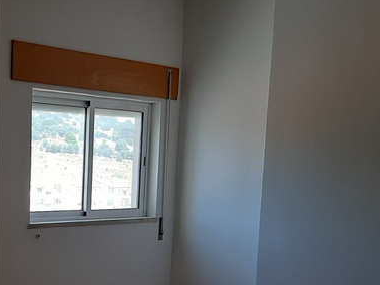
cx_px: 75
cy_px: 233
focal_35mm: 57
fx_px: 626
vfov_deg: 25.2
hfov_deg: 32.8
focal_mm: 3.93
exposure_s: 1/116
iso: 40
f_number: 1.7
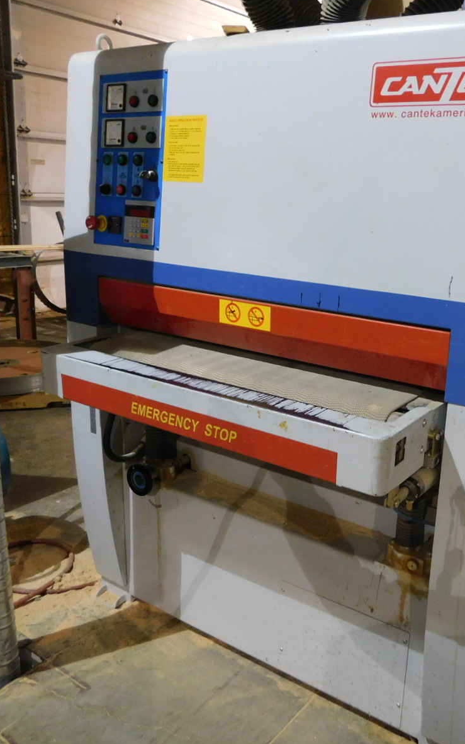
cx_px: 318
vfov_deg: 58.1
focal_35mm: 33
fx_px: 669
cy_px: 368
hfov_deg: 37.8
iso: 400
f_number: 3
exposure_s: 1/13
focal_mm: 4
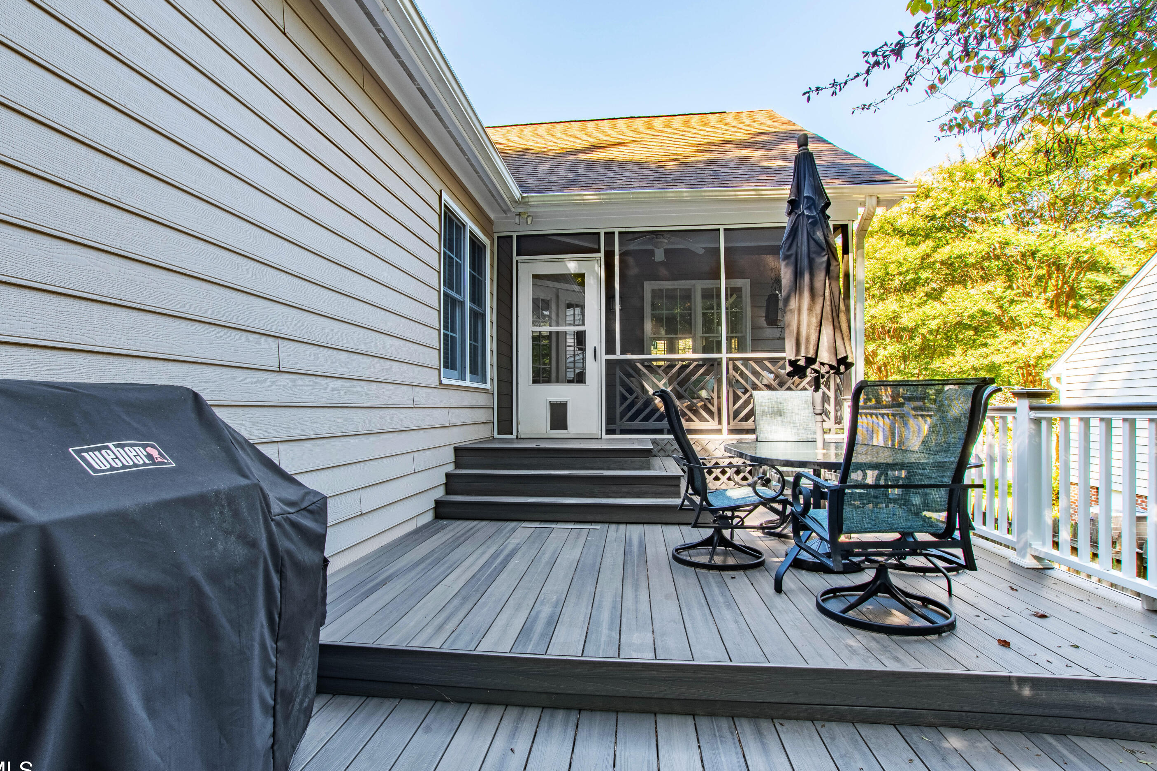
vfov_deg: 73.7
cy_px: 397
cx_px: 588
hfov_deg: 96.7
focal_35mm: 16
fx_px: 514
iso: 200
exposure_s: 1/125
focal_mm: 10
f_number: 9
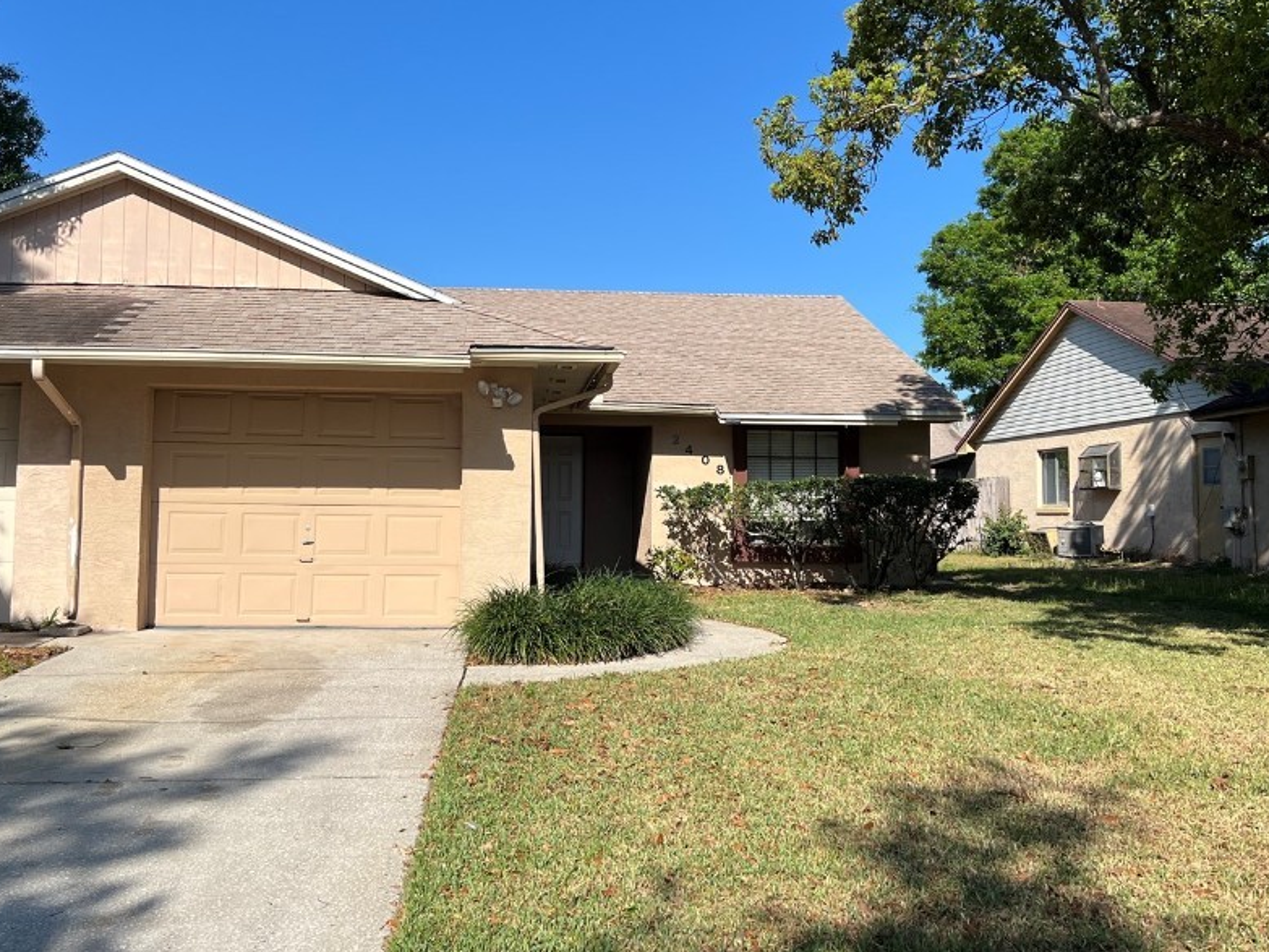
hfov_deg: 54.0
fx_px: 1246
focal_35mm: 34
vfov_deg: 41.7
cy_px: 414
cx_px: 637
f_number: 1.5
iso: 50
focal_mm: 5.7
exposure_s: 1/5076
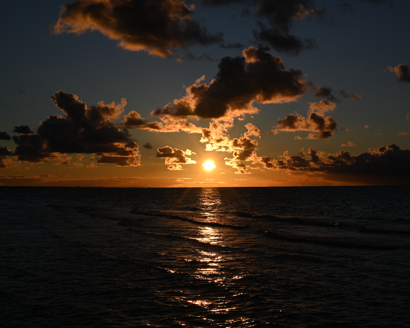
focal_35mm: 57
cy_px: 165
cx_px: 212
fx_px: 692
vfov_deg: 26.7
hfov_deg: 33.0
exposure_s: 1/500
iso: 100
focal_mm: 50
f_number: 1.4
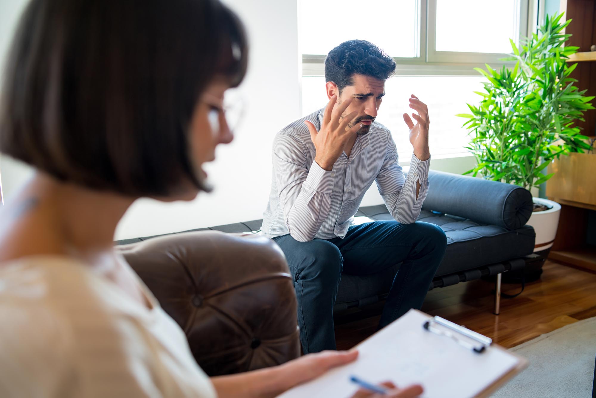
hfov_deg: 54.4
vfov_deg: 37.9
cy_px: 199
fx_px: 579
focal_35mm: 35
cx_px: 298
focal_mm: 35
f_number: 2.8
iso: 400
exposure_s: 1/100
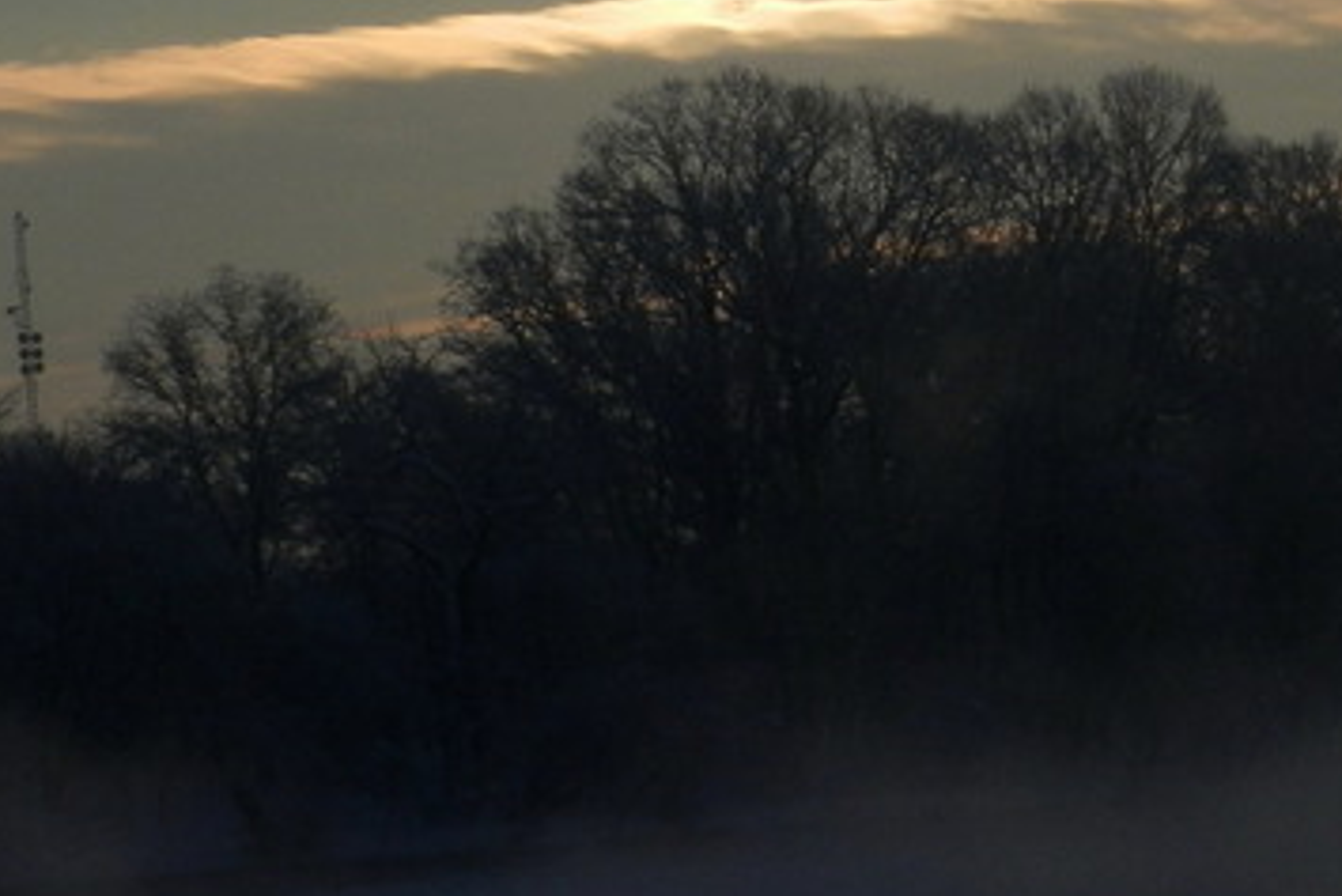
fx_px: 7346
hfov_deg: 10.4
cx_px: 945
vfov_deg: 6.9
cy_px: -227
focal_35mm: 197
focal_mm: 14.9
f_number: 8
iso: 160
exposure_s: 1/1500
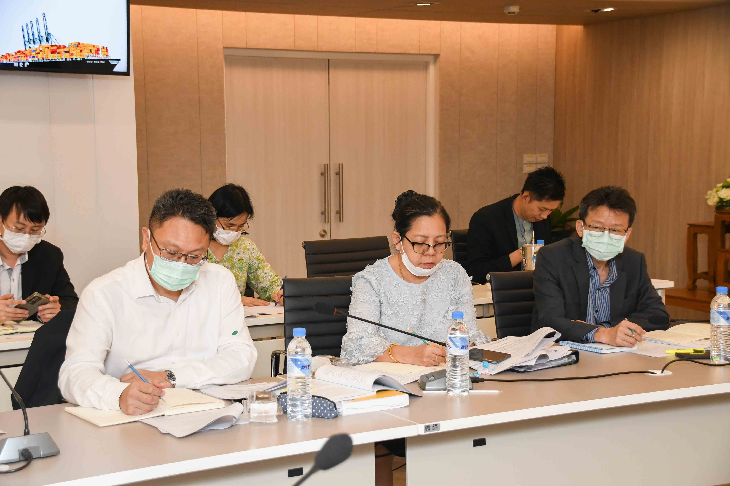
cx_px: 365
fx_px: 1338
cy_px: 243
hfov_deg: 30.5
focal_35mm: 66
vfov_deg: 20.6
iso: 1600
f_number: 5.6
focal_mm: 44
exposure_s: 1/200
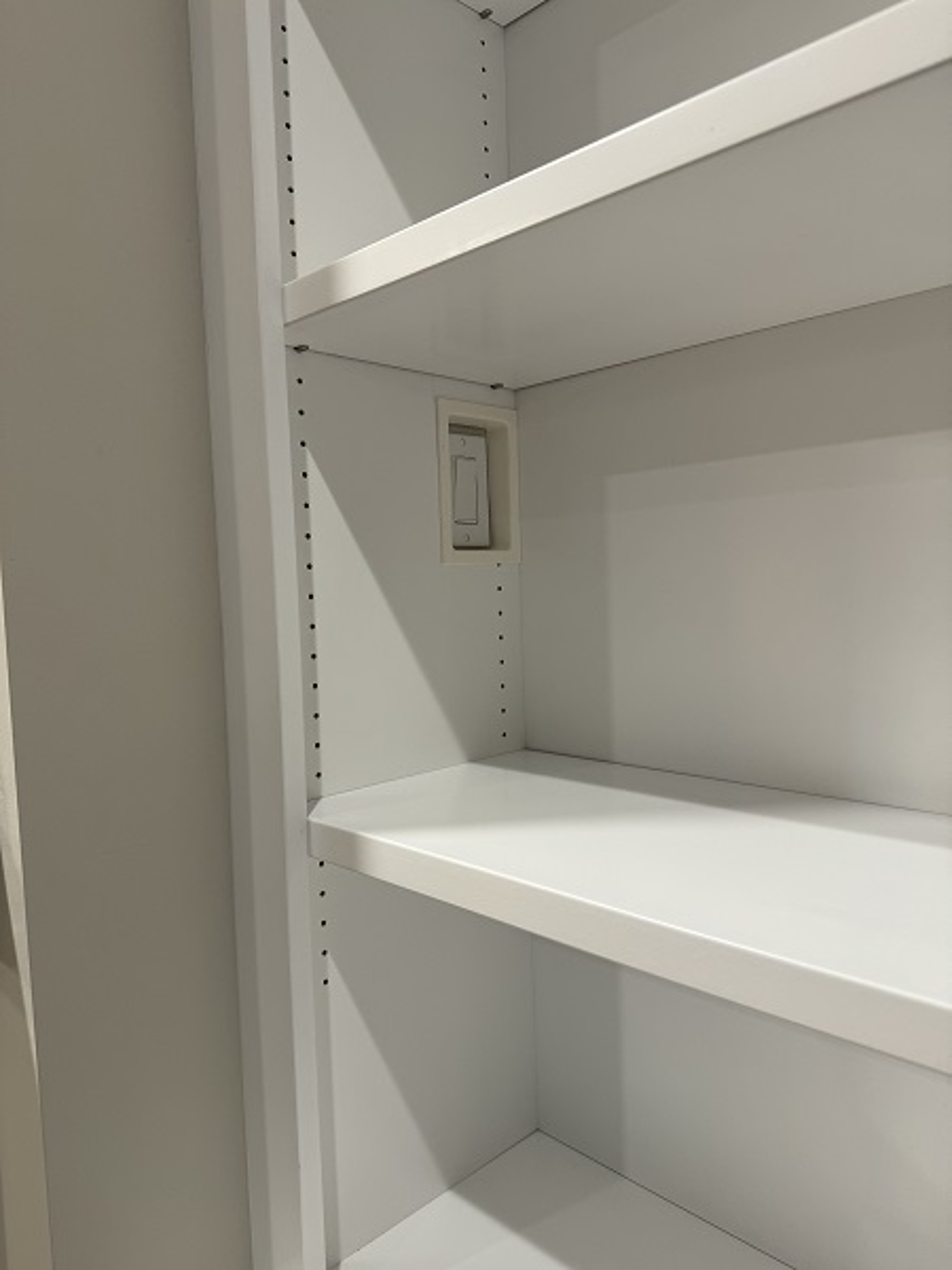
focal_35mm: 24
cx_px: 476
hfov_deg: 56.8
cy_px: 635
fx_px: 880
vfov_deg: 71.6
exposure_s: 1/60
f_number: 1.78
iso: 125
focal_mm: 6.86
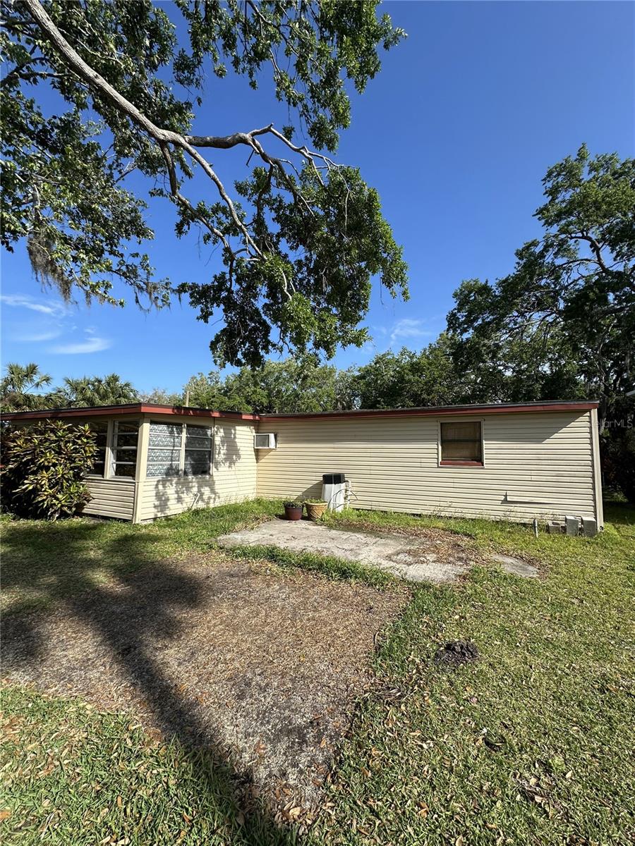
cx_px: 318
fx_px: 342
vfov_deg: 102.1
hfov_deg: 85.7
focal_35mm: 14
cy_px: 423
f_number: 2.2
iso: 50
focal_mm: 2.22
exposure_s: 1/1742
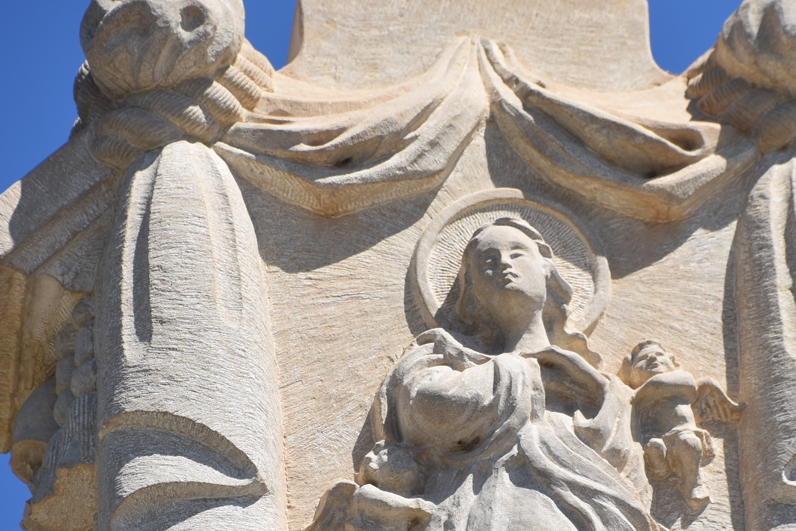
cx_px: 498
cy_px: 322
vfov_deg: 2.3
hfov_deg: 3.5
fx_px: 13048
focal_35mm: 590
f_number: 6.3
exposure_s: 1/500
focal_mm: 220
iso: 100
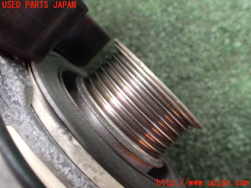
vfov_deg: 46.8
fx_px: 218
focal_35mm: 30
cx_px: 126
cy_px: 94
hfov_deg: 60.0
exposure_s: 1/30
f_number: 2.3
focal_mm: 5.4
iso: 800
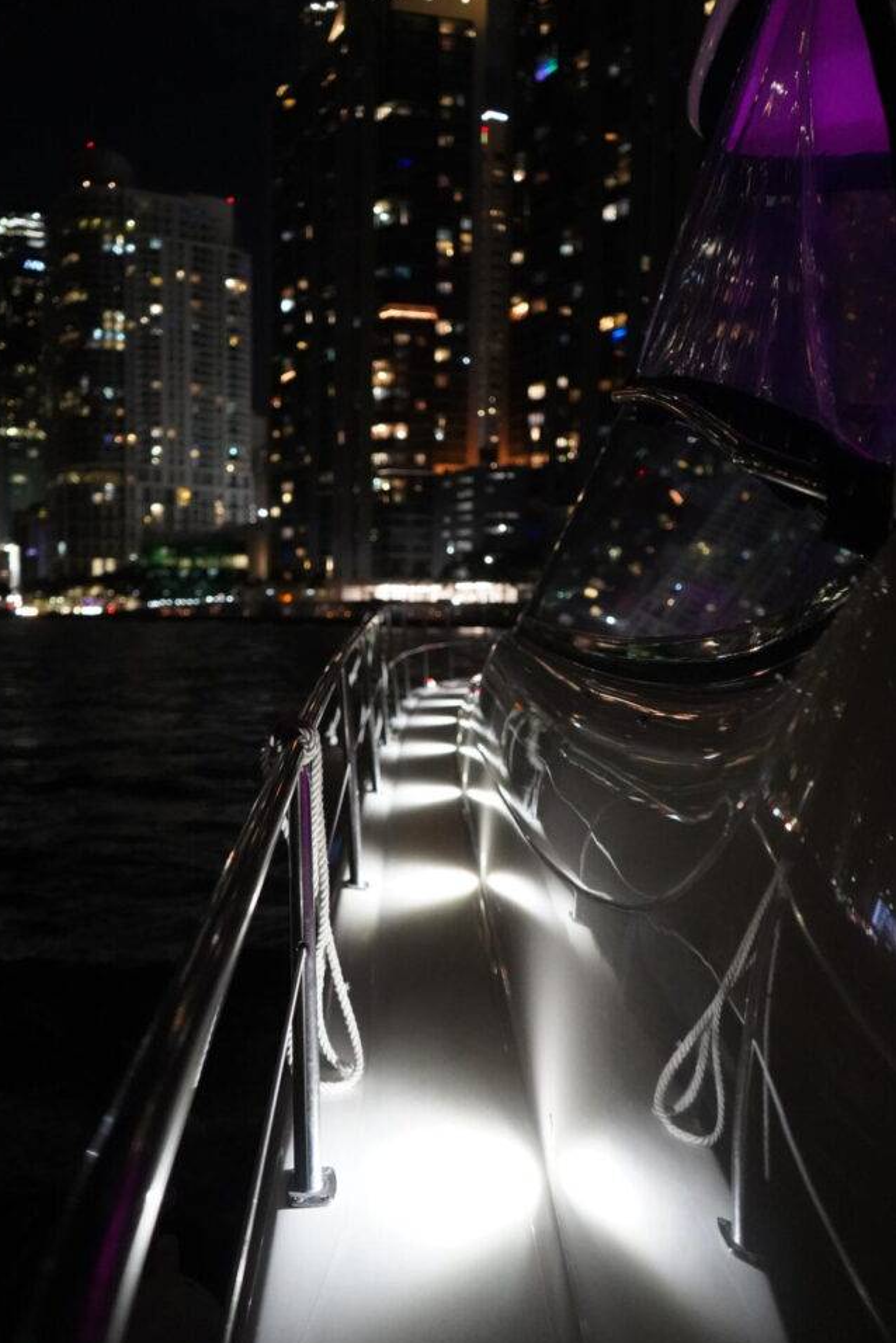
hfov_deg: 43.6
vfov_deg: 61.9
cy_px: 711
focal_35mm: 30
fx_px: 1119
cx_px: 419
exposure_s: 1/100
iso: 12800
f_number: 3.5
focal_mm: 28
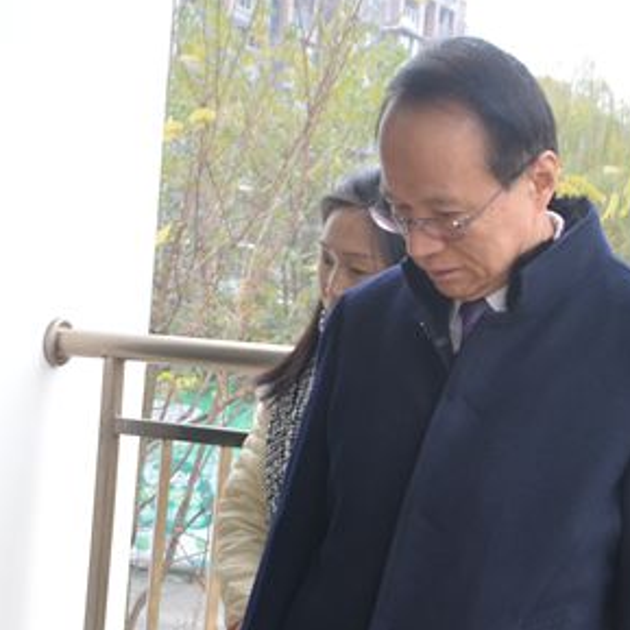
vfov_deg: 21.0
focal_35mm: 81
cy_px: 538
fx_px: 1668
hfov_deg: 19.8
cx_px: -179
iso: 400
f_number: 5
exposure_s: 1/100
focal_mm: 18
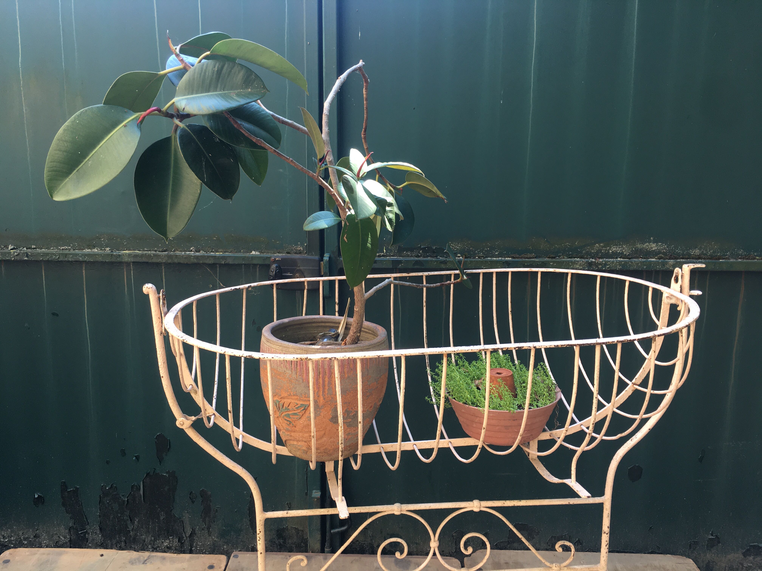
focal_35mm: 29
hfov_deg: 61.7
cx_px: 381
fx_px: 638
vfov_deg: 48.2
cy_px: 286
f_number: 2.2
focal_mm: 4.15
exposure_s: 1/50
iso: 32
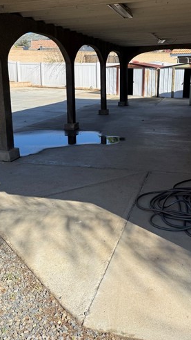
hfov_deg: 34.5
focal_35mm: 34
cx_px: 117
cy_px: 131
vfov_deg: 57.4
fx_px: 306
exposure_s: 1/3145
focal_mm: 6.76
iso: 80
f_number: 1.78
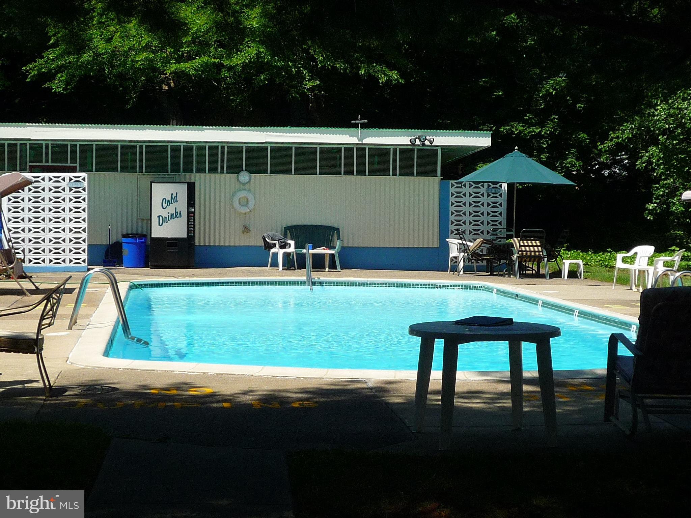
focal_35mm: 90
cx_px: 346
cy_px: 259
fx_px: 1797
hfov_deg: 21.8
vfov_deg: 16.4
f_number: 5
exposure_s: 1/800
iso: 100
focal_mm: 8.8
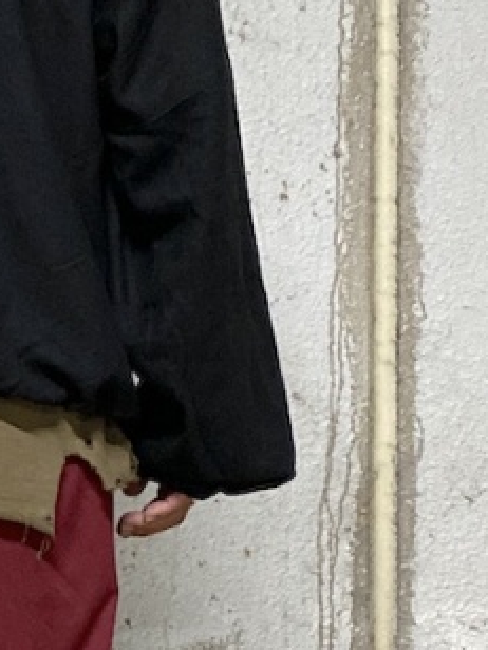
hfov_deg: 19.2
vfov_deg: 23.5
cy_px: 875
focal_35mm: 72
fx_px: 1353
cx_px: -116
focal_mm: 4.25
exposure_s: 1/25
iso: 500
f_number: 1.8
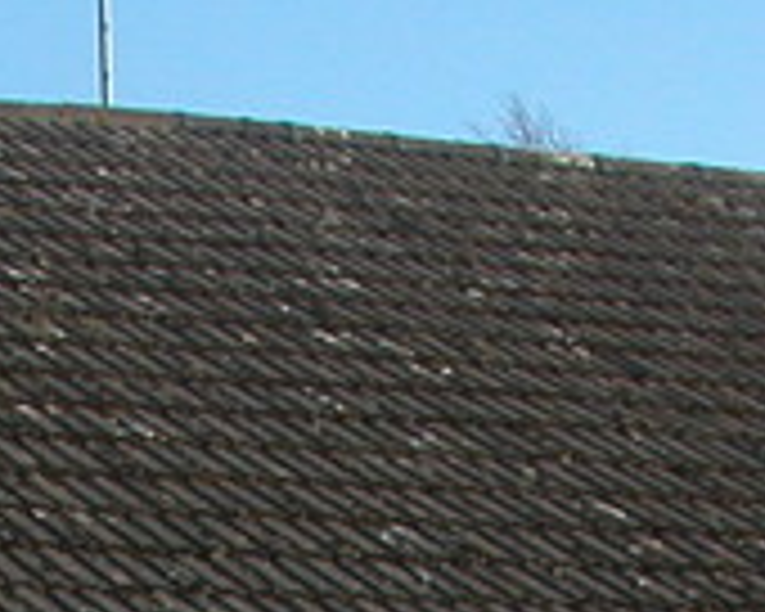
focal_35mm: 265
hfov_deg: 7.2
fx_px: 6000
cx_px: -166
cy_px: 1422
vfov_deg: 5.6
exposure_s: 1/275
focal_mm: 11.4
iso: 100
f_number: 5.2
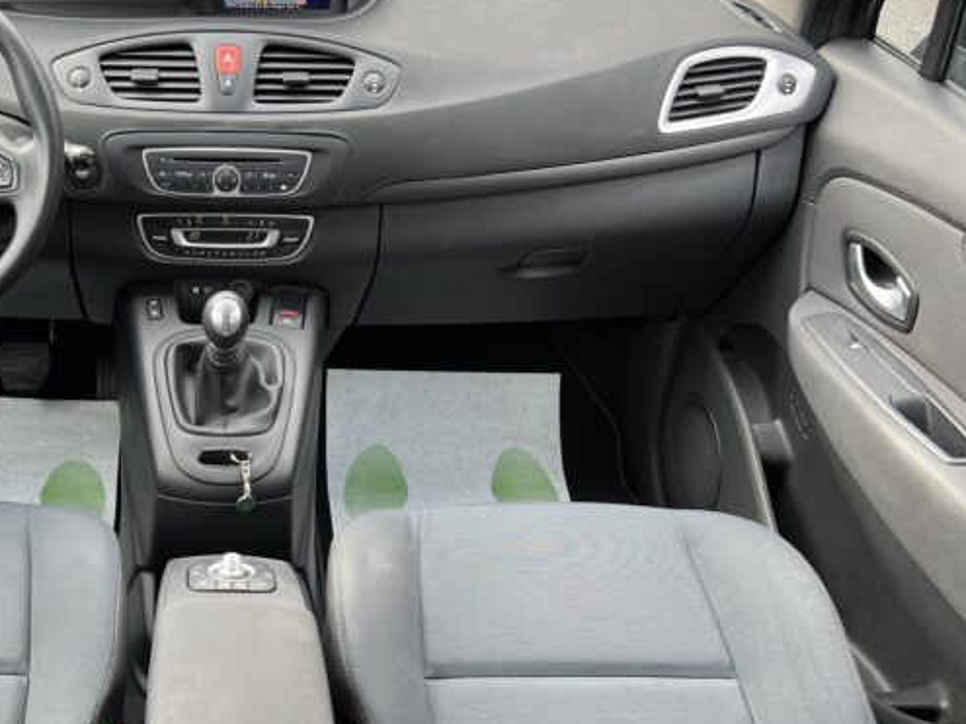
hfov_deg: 43.1
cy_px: 447
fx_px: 1172
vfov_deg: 34.2
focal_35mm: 42
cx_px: 221
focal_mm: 5.7
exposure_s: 1/270
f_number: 1.5
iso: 40
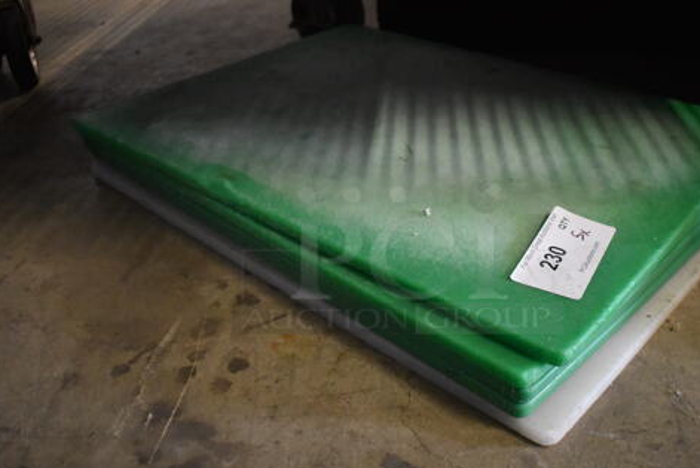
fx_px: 681
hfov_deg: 54.2
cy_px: 256
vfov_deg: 37.9
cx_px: 398
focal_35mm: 35
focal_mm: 18
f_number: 3.5
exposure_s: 1/125
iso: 5000
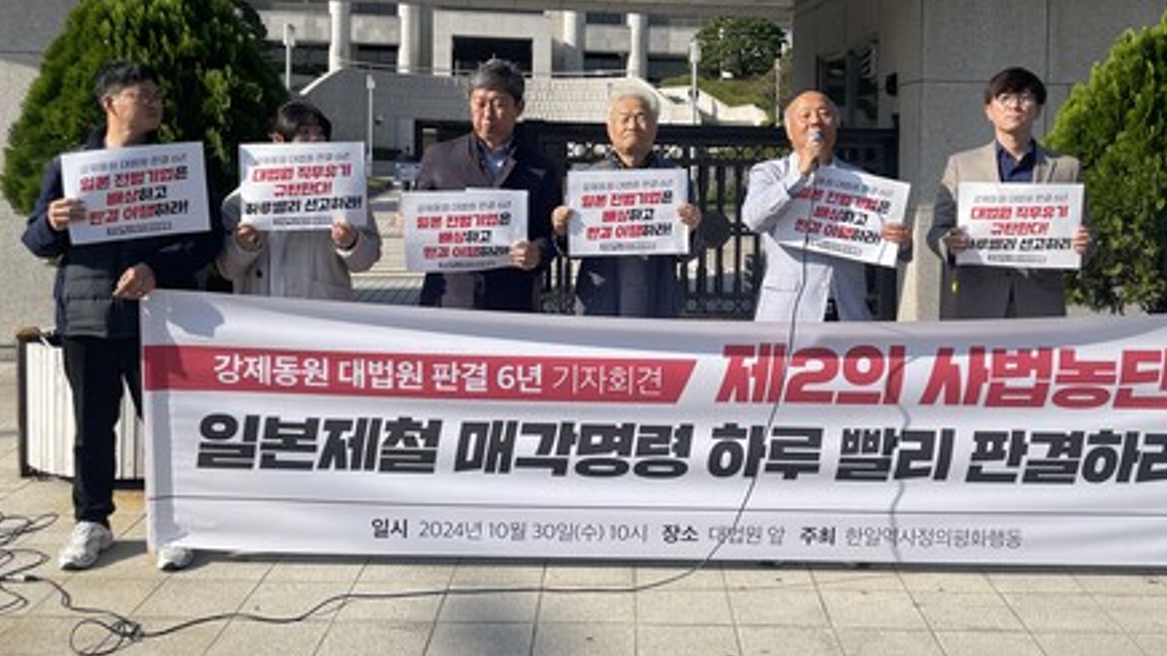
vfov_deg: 30.2
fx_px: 1207
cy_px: 220
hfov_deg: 51.5
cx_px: 658
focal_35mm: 39
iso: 32
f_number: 1.6
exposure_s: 1/3300
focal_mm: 4.2
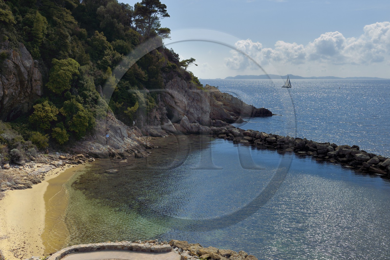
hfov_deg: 58.7
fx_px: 346
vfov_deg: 41.1
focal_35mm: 32
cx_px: 195
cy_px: 130
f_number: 13
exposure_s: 1/200
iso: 200
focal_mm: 32
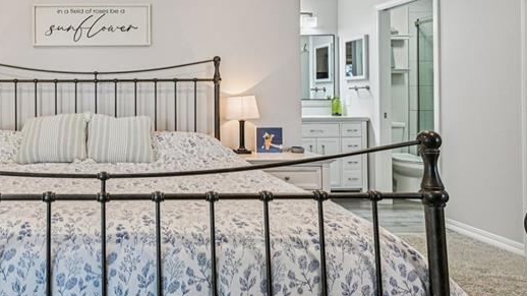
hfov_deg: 60.4
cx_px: 100
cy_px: 85
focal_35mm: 29
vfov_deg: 39.4
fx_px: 405
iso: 400
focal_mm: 14
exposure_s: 1/10
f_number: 11
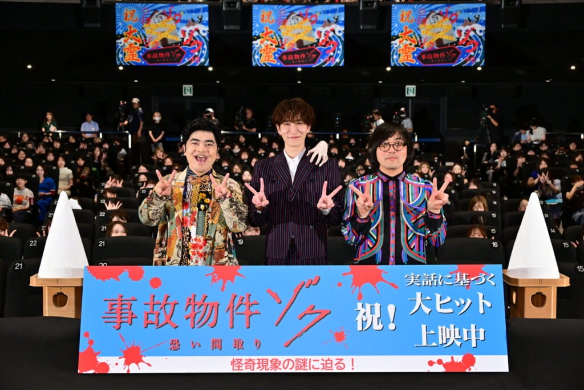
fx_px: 746
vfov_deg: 29.3
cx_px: 292
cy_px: 195
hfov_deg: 42.7
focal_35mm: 46
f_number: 5.3
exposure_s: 1/200
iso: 3200
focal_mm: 46
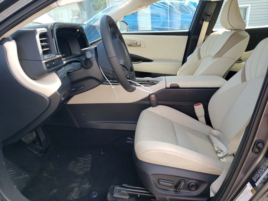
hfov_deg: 67.3
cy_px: 100
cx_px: 134
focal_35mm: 26
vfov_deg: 53.1
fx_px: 201
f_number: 1.5
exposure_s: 1/286
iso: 50
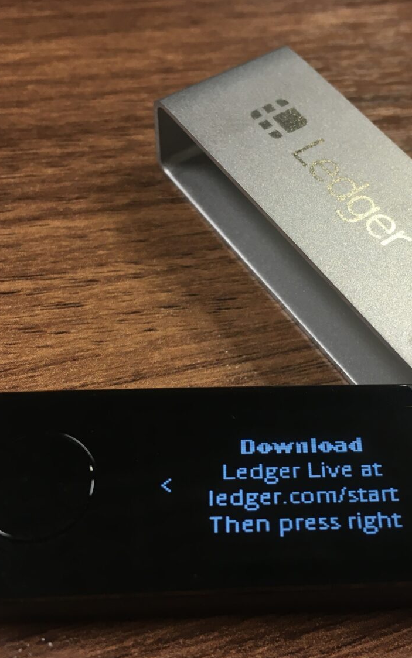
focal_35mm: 42
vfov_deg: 47.2
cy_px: 326
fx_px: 754
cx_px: 303
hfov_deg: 30.1
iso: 64
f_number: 2.2
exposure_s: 1/33
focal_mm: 4.15
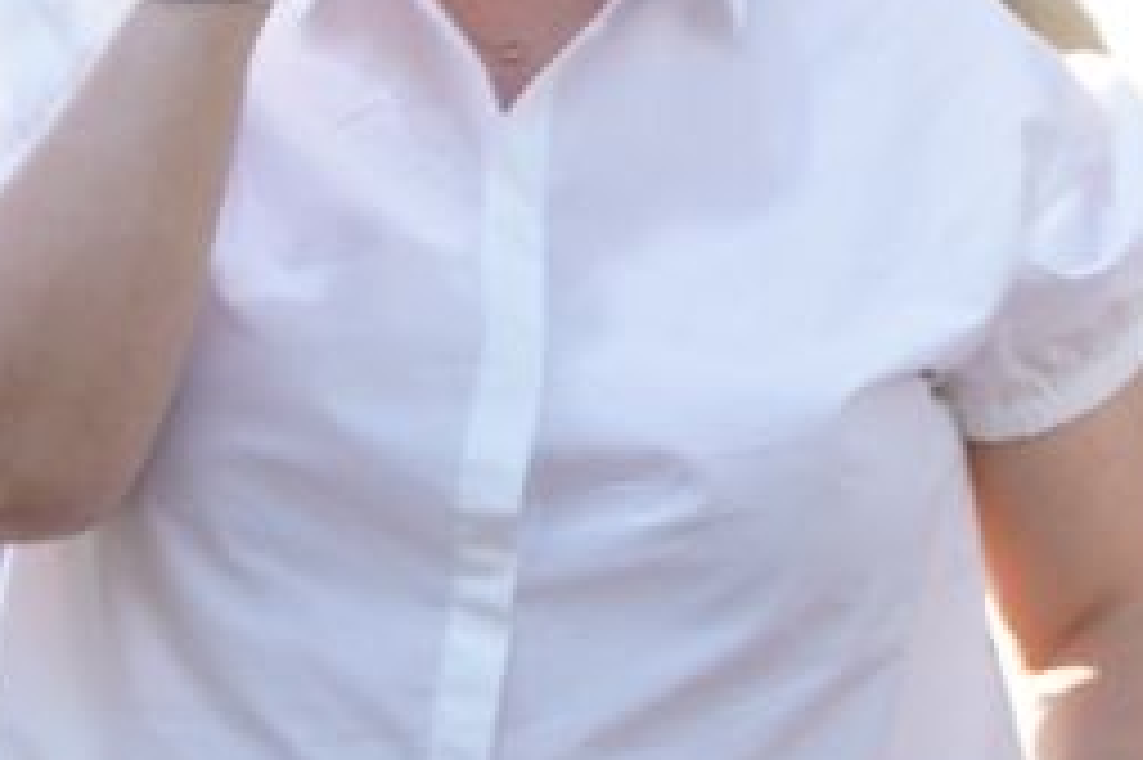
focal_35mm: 538
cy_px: 825
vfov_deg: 2.6
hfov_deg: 3.8
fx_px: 17070
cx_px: 1606
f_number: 4.5
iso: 320
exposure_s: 1/100
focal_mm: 105
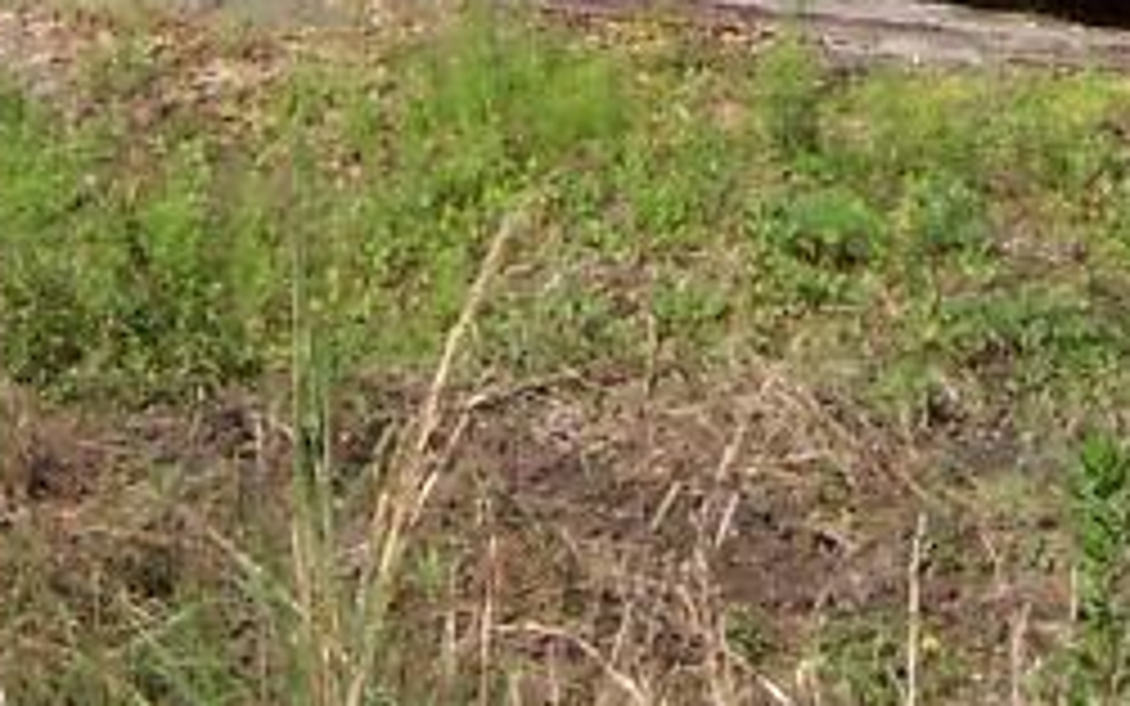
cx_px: 905
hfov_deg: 12.5
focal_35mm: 167
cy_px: -684
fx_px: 5144
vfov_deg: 7.6
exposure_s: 1/500
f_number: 5.6
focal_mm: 5.5
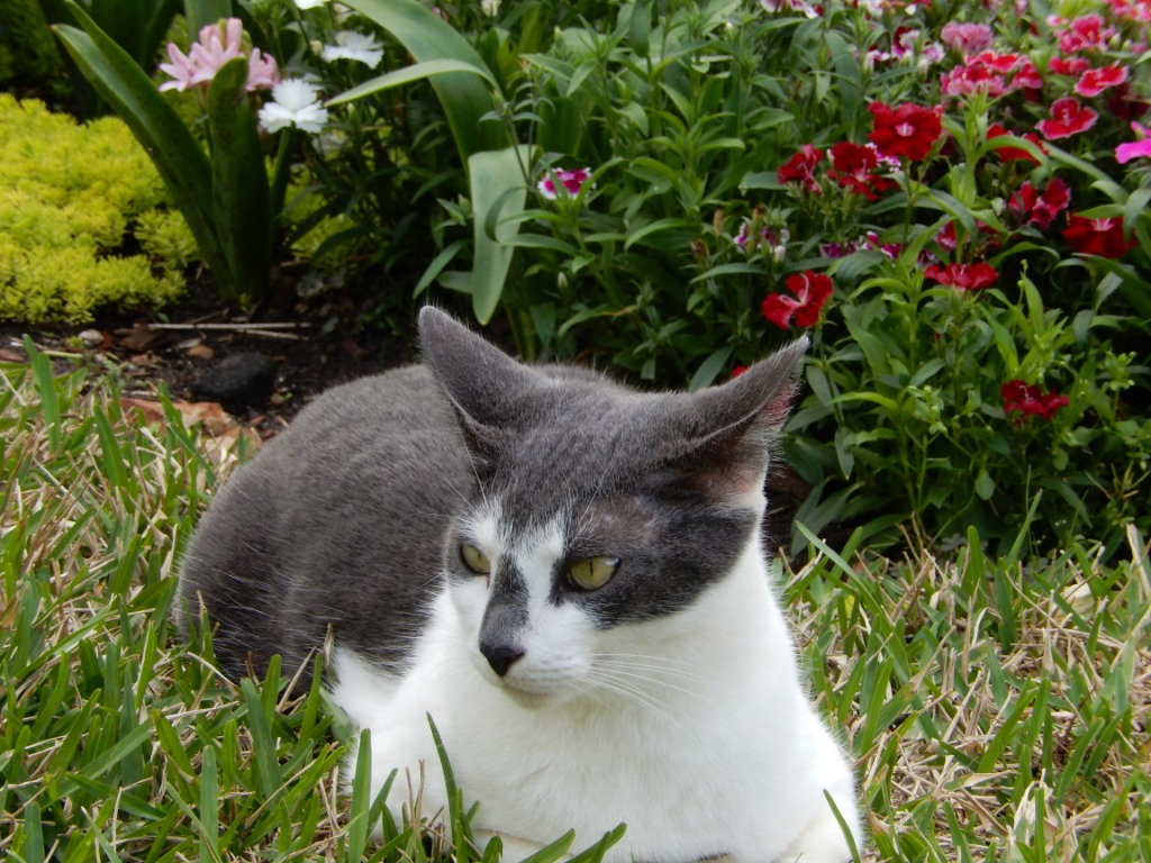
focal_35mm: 147
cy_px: 432
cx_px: 576
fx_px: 4888
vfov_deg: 10.1
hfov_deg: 13.4
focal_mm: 26.4
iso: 125
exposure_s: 1/80
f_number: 5.6
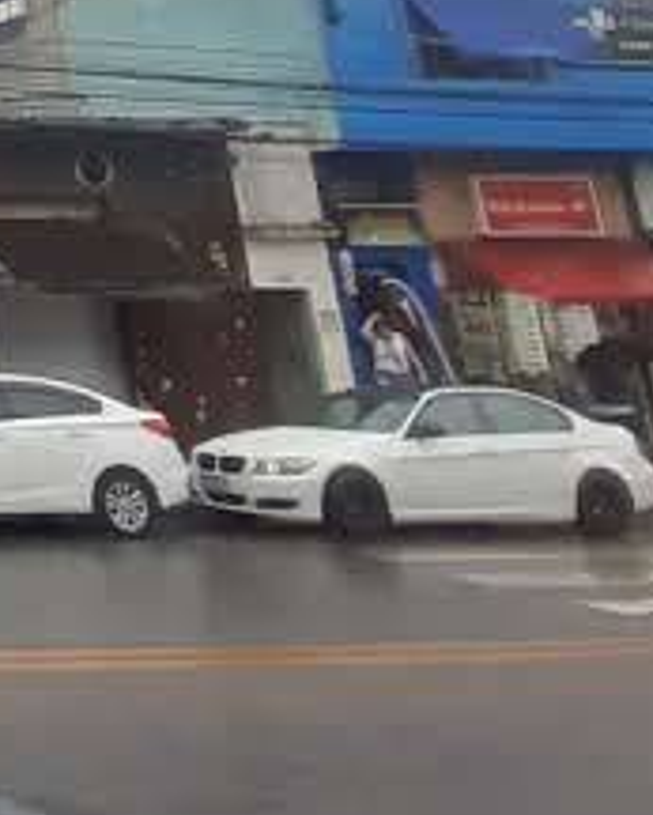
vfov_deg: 34.9
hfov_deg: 18.2
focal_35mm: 47
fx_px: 1135
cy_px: -45
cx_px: -710
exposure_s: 1/202
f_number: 2.2
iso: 40
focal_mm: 1.13
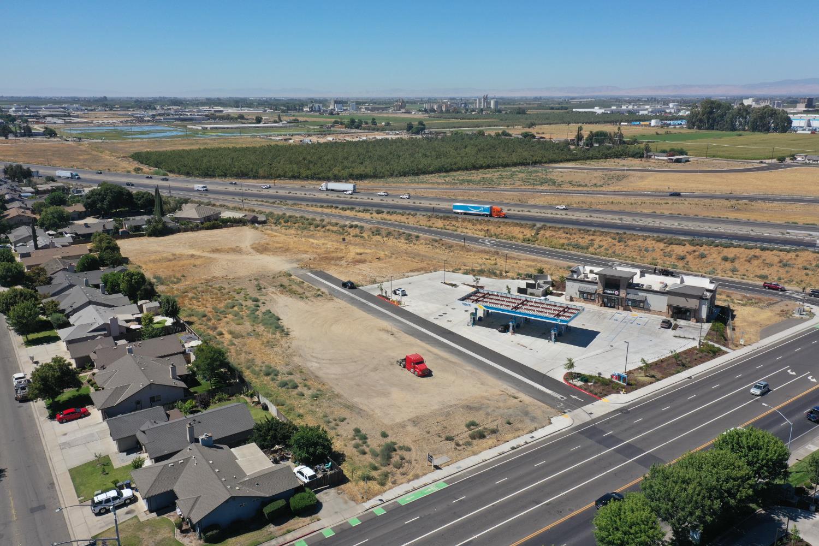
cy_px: 273
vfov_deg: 46.4
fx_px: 637
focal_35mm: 28
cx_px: 410
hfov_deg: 65.5
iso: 100
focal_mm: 10.26
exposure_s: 1/500
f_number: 6.3
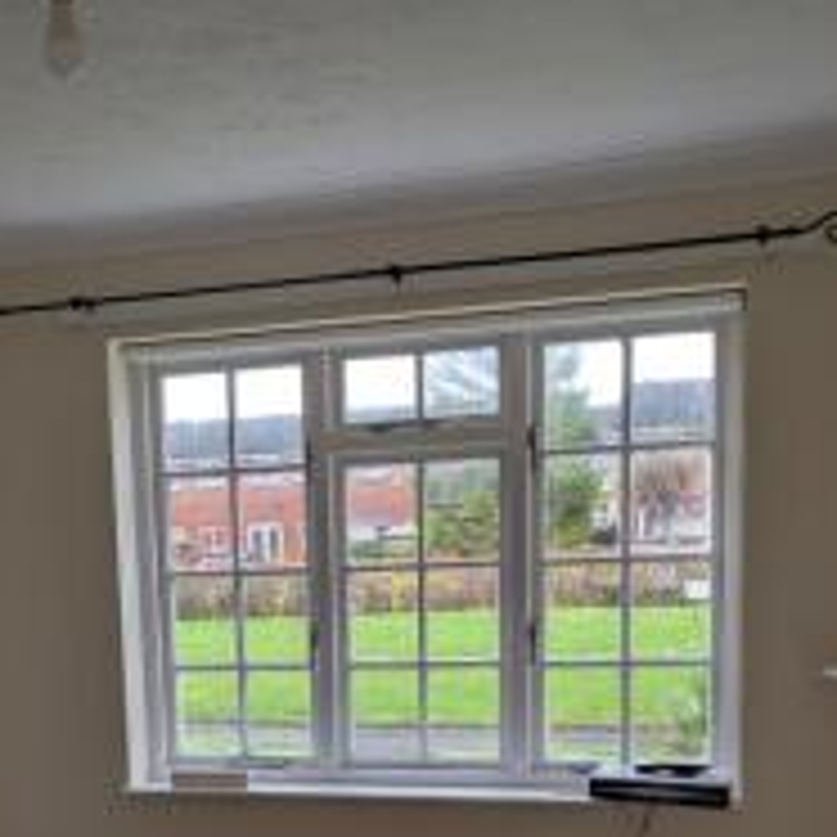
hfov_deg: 33.7
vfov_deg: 32.3
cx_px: 268
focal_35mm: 50
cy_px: 754
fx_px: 1368
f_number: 1.68
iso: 96
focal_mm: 6.9
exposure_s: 1/80.8
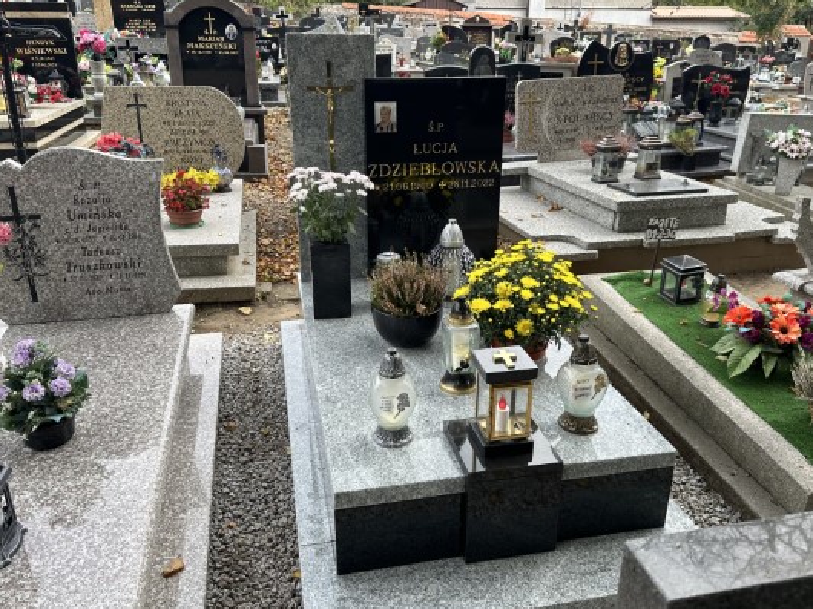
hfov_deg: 61.7
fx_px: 681
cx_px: 416
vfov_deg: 48.2
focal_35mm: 29
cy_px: 307
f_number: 1.78
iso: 80
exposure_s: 1/803
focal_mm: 6.86
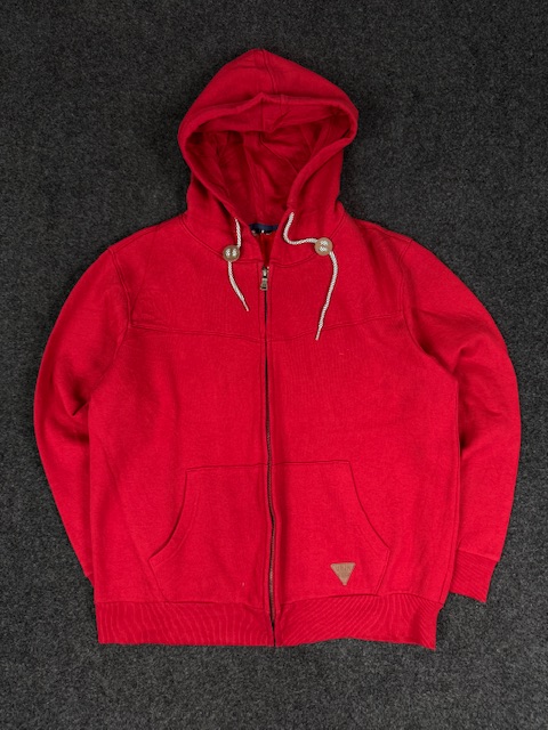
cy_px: 365
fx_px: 507
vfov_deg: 71.6
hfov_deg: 56.8
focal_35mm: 24
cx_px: 274
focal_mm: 6.76
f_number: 1.78
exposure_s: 1/100
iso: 160
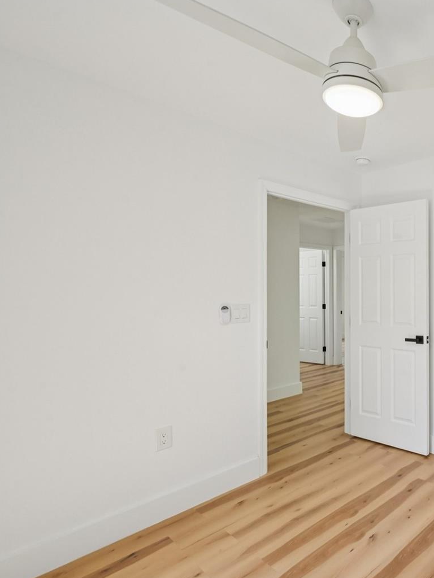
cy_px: 285
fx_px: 351
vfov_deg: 79.0
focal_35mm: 21
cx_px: 439
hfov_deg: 50.5
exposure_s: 1/60
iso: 400
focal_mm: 14
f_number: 8
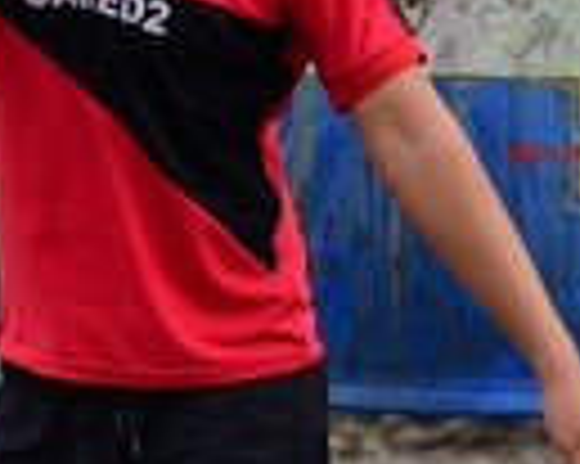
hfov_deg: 6.2
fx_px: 5352
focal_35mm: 312
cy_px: -86
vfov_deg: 4.9
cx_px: 171
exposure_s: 1/1000
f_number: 4
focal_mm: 66
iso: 320
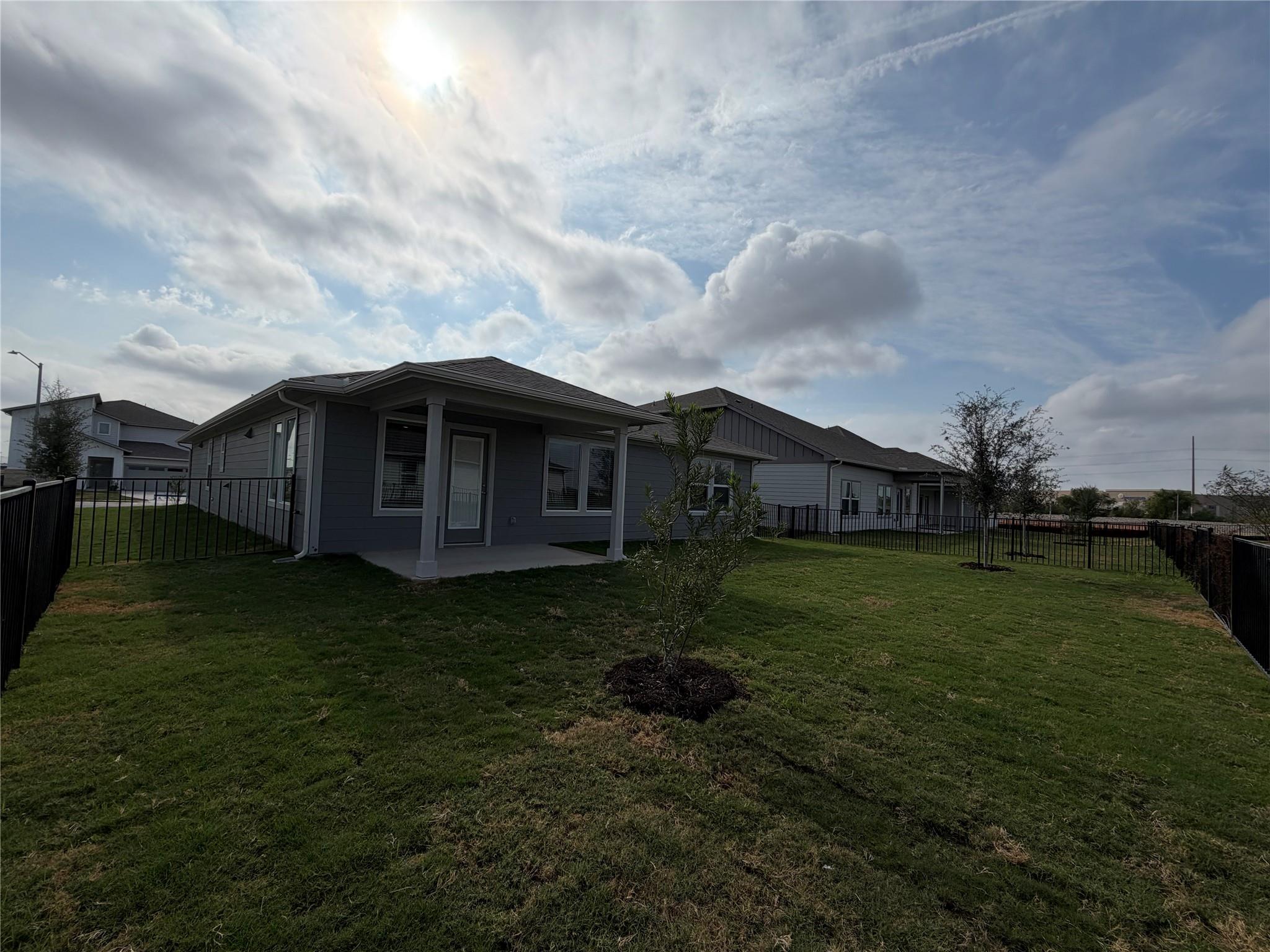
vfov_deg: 85.7
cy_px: 476
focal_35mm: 14
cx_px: 635
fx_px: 514
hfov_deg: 102.1
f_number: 2.2
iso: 20
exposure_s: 1/2410
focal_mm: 2.22
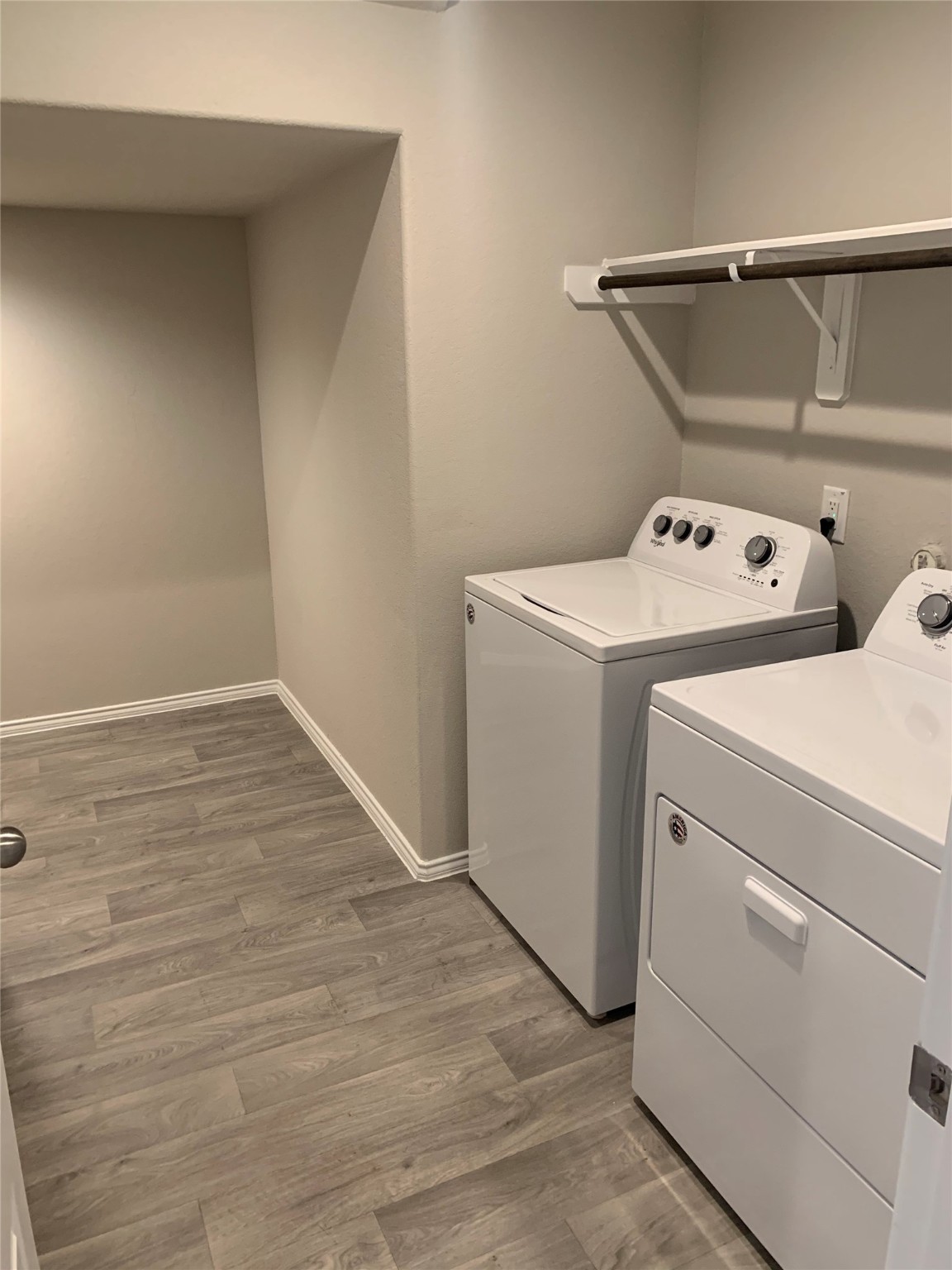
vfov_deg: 67.3
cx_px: 476
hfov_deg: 53.1
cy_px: 635
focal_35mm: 26
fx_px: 953
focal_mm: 4.25
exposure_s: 1/60
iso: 160
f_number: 1.8
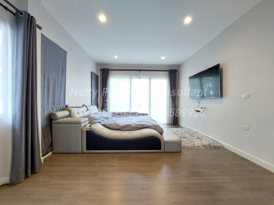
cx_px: 137
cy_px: 102
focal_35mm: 13
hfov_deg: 106.2
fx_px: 103
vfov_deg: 89.9
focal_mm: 1.74
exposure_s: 1/25
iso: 320
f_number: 2.2
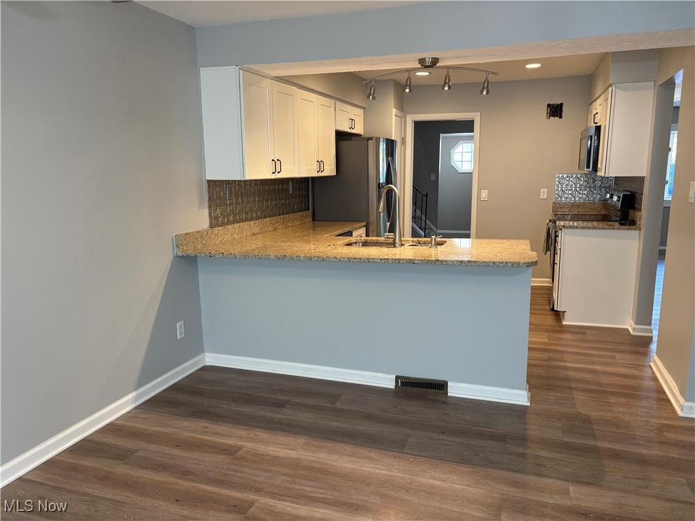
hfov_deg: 67.3
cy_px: 260
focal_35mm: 26
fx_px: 522
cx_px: 348
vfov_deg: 53.1
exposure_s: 1/60
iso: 80
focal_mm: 5.96
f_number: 1.6
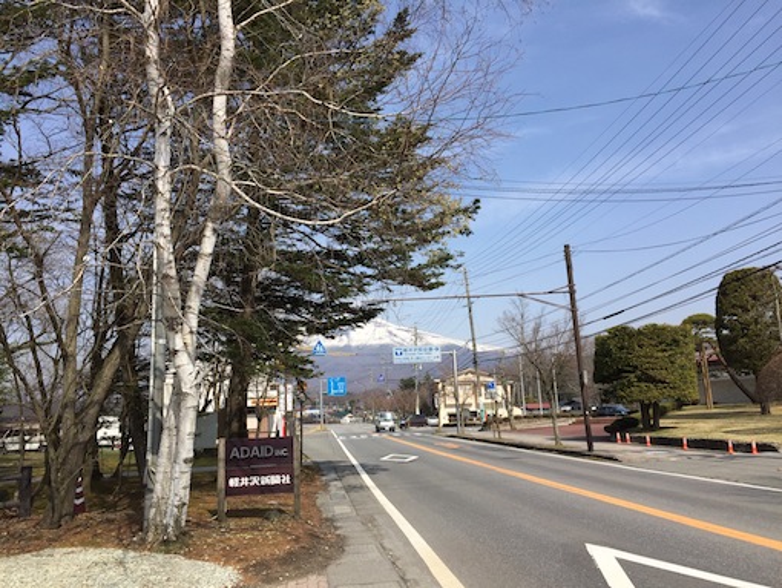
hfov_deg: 61.6
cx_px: 391
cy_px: 294
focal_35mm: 29
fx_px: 655
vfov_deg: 48.3
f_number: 2.2
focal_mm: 4.15
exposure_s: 1/2326
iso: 32
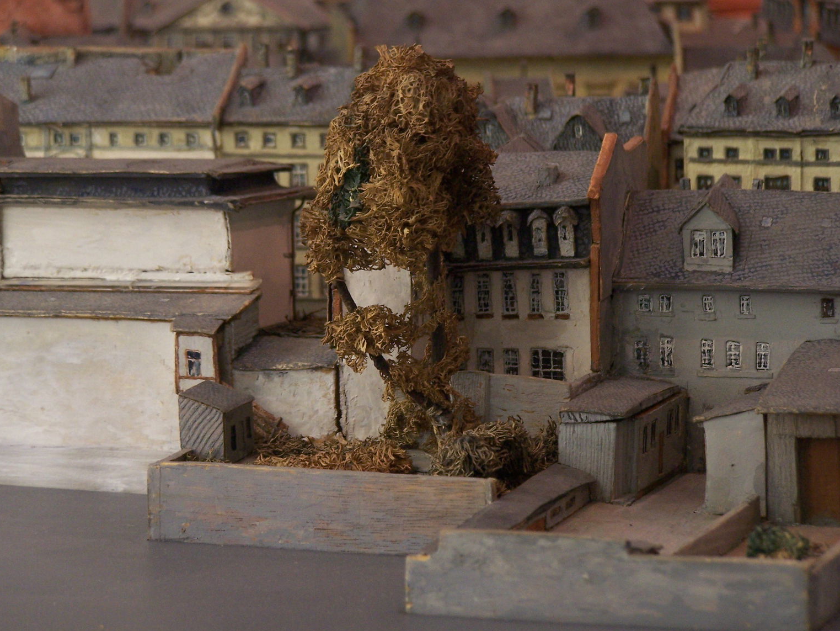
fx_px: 4053
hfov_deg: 11.8
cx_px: 430
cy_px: 311
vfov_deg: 8.9
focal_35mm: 167
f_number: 3.2
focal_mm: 26.4
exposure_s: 1/20
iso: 140
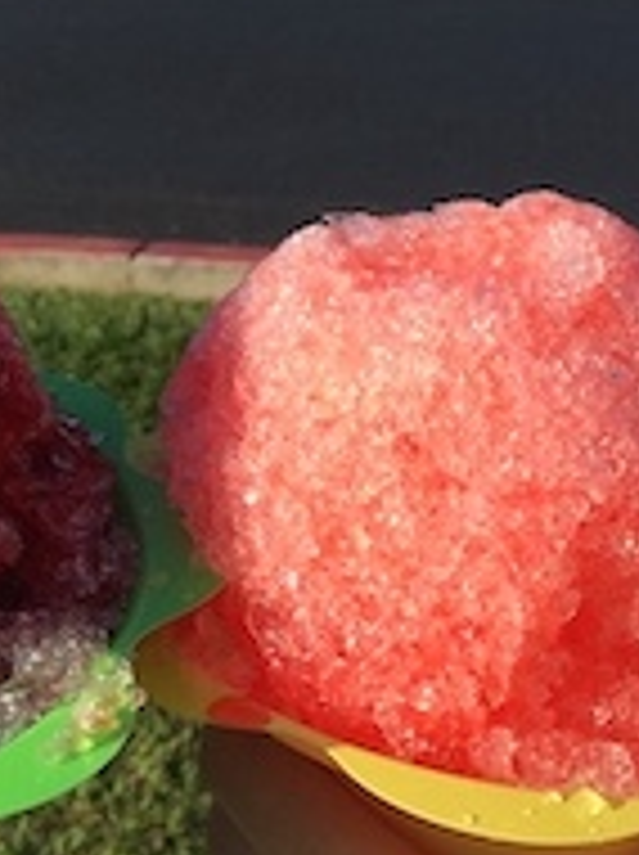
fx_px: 2171
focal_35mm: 88
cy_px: 9
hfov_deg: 16.6
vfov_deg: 21.5
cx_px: 144
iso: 32
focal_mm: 4.15
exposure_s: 1/1464
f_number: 2.2
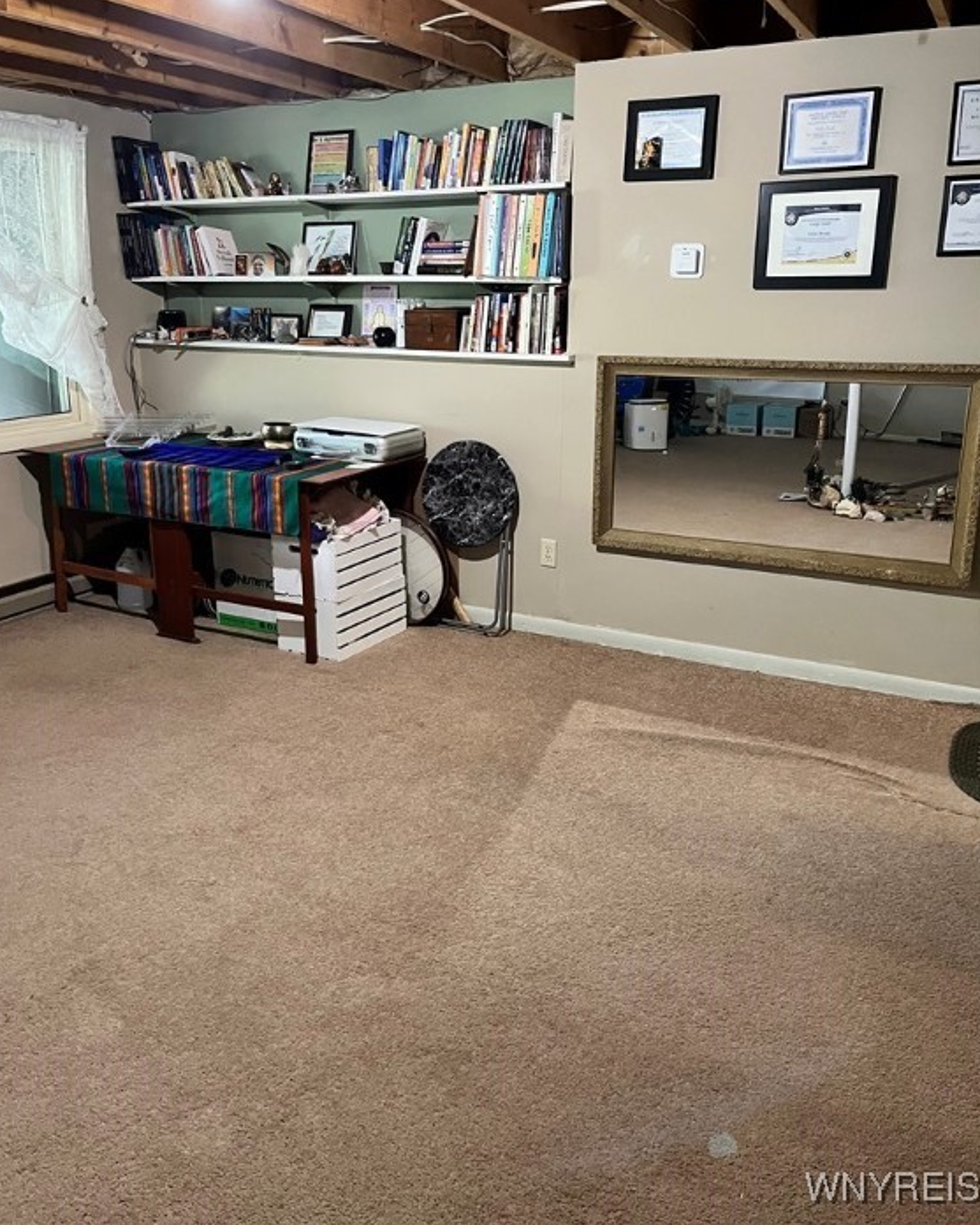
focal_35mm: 28
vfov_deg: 62.1
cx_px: 482
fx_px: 1015
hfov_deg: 51.5
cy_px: 551
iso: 500
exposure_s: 1/40
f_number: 1.6
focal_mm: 5.1
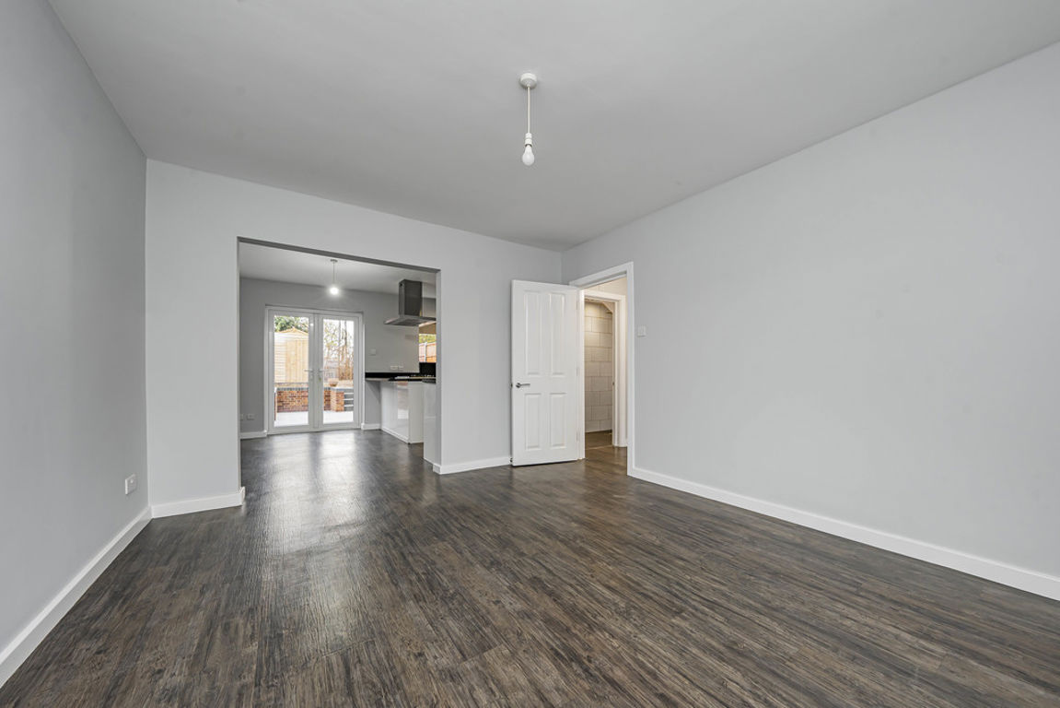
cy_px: 354
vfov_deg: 90.0
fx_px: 353
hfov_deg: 112.6
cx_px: 530
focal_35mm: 12
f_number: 9
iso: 320
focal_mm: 12
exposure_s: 1/8
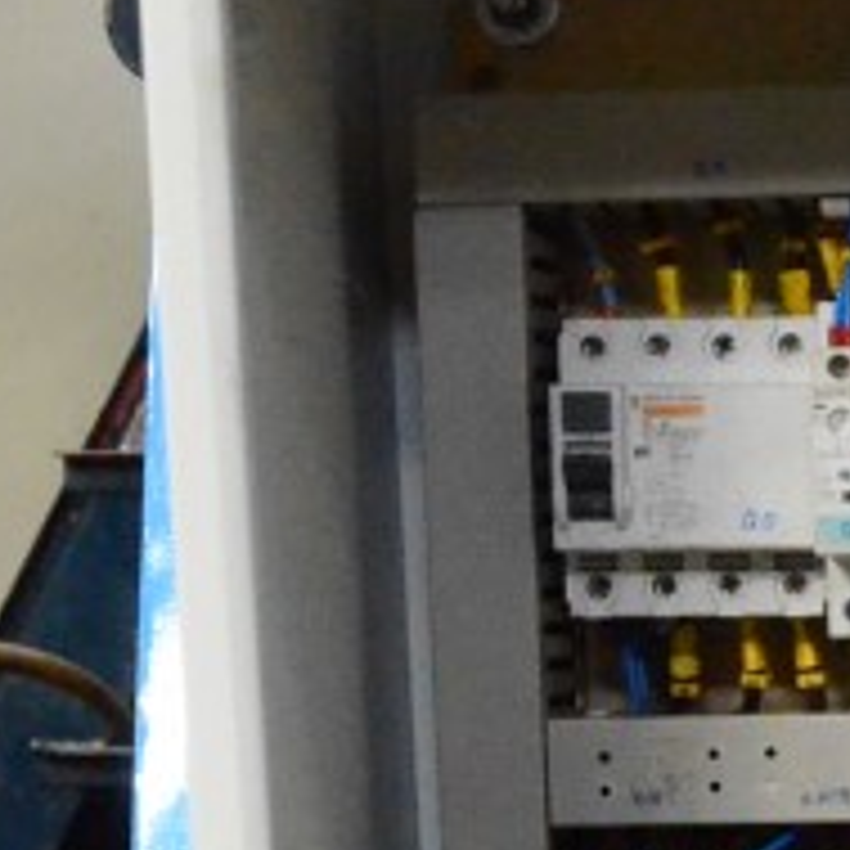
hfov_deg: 10.3
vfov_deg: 10.5
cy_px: 1205
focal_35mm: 161
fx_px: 4473
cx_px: 1446
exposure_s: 1/160
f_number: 6.3
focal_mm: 22
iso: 6400
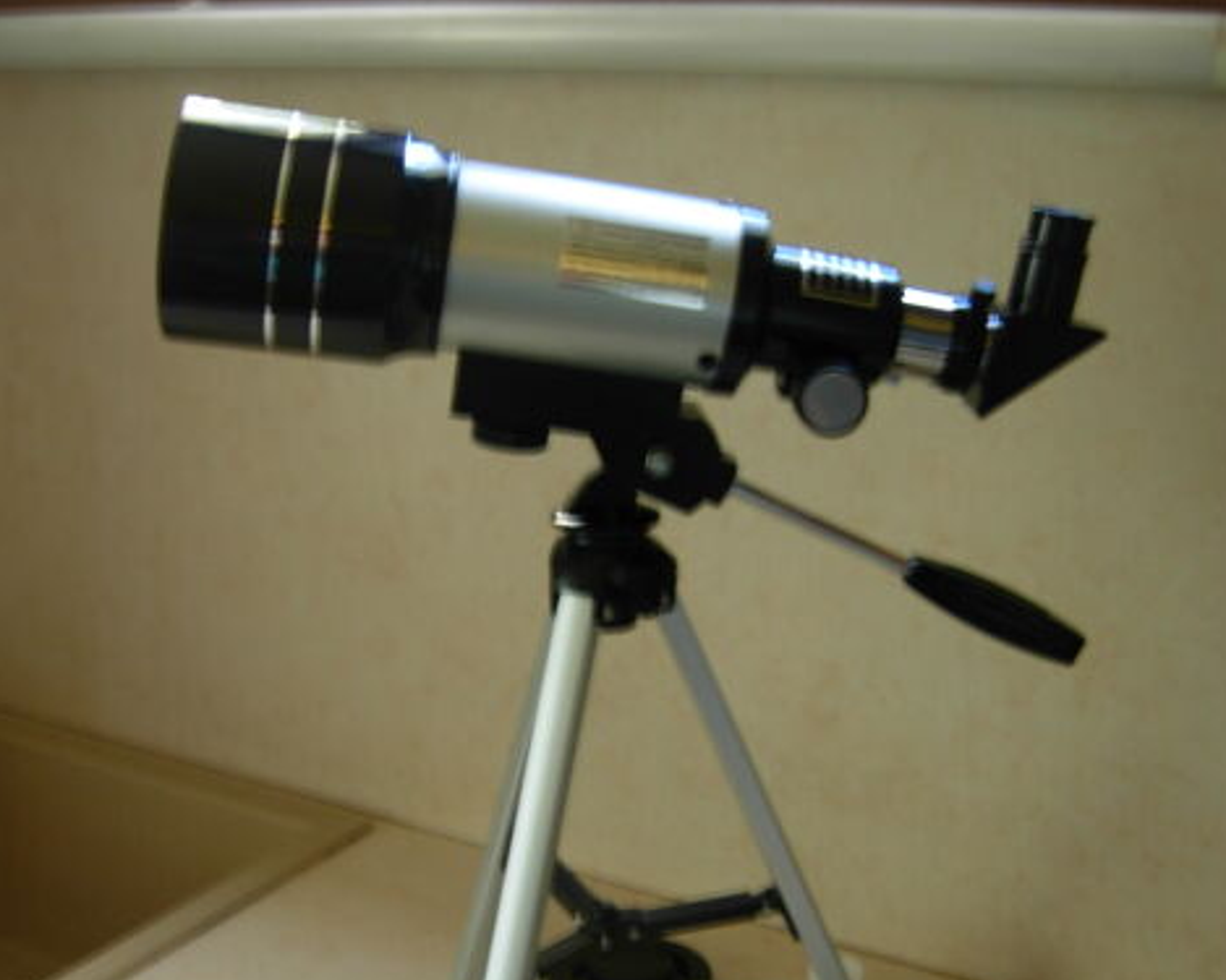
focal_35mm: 48
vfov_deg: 31.0
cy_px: 721
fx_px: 1741
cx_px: 614
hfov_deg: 38.8
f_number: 2.7
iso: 50
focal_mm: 7.5
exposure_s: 1/5.3
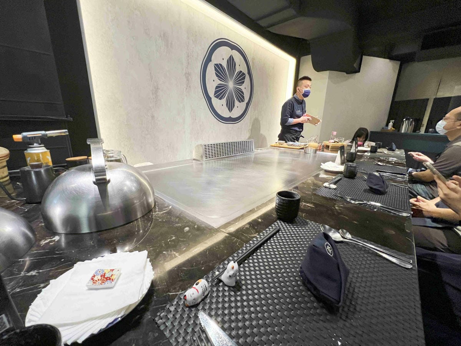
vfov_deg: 89.9
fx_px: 173
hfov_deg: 106.2
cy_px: 173
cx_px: 230
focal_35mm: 13
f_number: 1.8
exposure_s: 1/60
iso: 500
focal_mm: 1.57
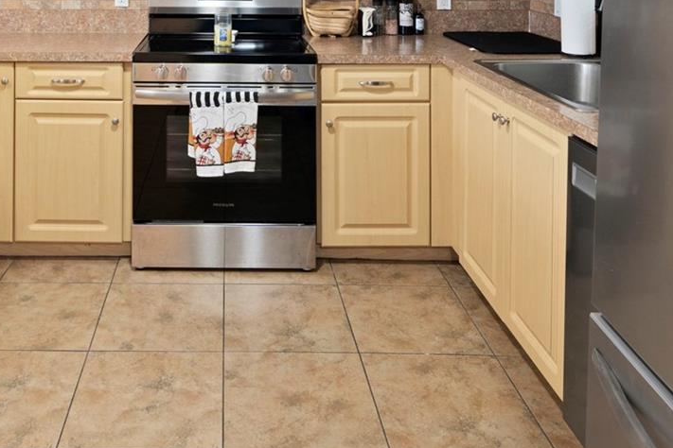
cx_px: 220
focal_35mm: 36
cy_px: -27
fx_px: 673
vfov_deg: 32.9
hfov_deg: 52.0
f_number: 9
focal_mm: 16
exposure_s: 1/2
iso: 640
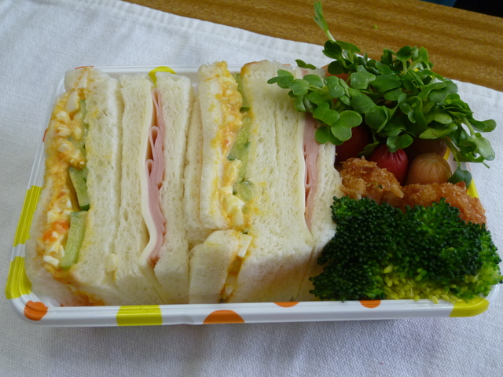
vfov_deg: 36.8
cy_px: 188
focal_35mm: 39
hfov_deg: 47.9
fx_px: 567
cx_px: 252
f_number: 3.2
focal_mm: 7
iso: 160
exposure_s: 1/60
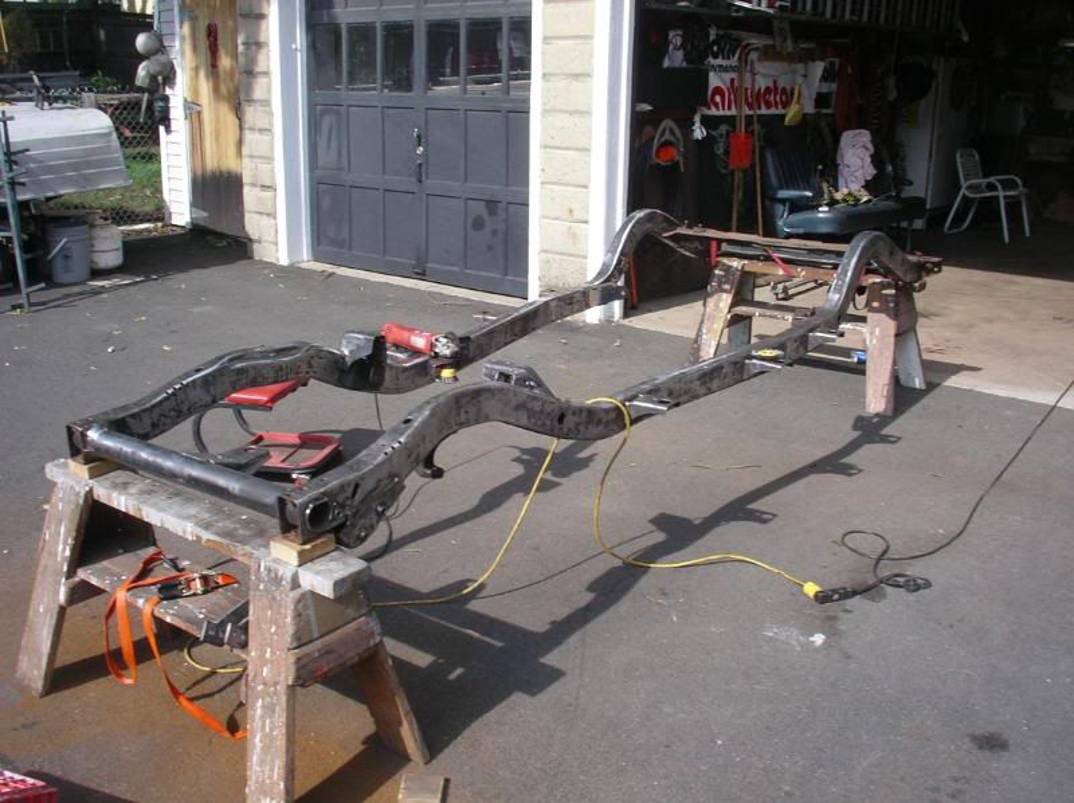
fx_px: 1147
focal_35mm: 37
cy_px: 402
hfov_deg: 50.2
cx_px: 537
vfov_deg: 38.6
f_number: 6.9
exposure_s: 1/80
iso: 50
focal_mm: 5.7
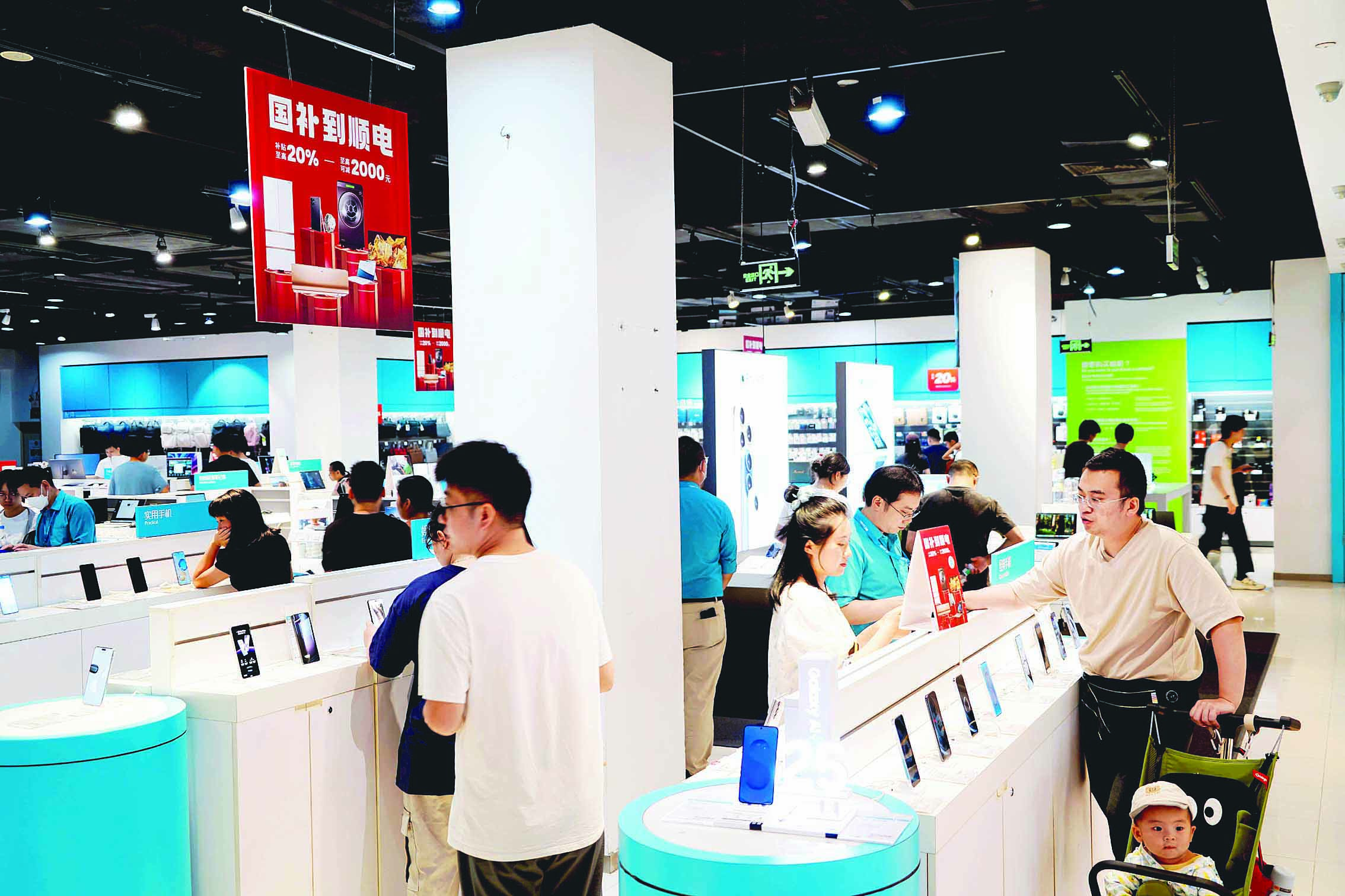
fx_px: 1233
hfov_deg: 57.2
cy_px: 448
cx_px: 672
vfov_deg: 40.0
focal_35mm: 33
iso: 160
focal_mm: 33
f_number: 4
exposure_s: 1/25
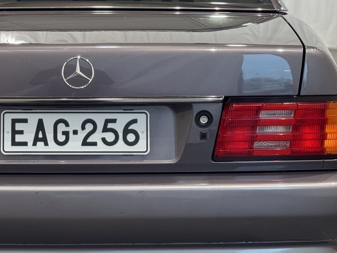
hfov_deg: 20.6
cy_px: 108
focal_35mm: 94
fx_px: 915
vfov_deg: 15.7
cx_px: 71
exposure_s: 1/100
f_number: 1.78
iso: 125
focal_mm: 6.76
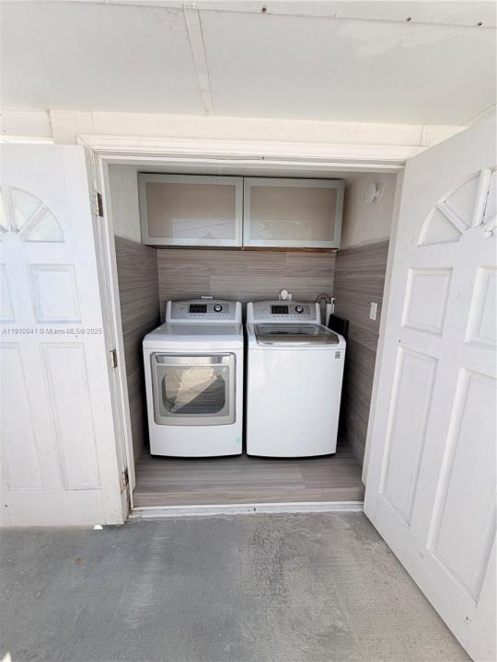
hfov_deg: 85.7
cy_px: 331
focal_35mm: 14
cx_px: 248
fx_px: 268
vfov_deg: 102.1
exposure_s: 1/770
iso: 40
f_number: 2.2
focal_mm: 2.22
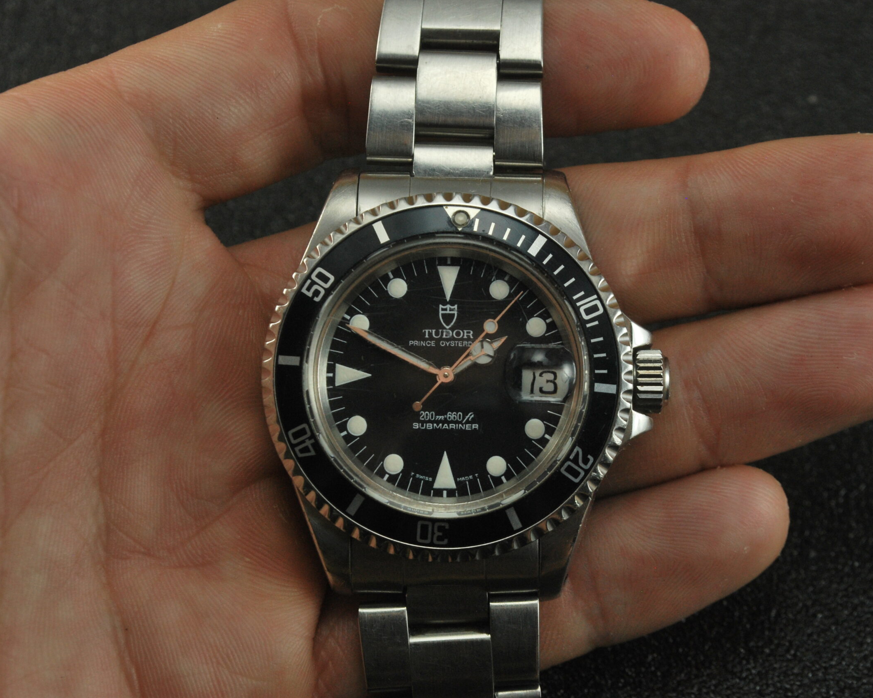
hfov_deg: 20.5
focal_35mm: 94
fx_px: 2418
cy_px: 348
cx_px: 446
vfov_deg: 16.4
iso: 400
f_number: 9
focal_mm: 55
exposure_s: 1/125
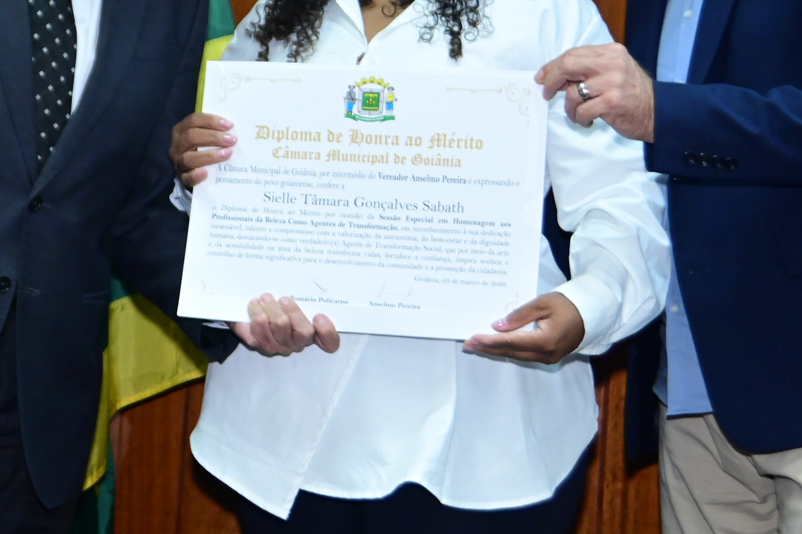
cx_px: 297
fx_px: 2250
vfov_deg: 13.5
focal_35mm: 101
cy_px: 110
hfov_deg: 20.2
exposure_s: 1/250
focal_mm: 52
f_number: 5.6
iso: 5000
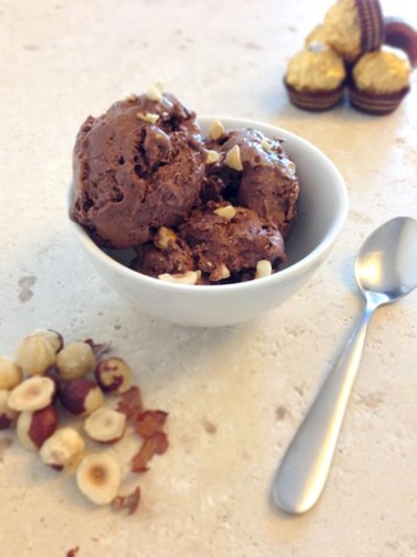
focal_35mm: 33
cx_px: 208
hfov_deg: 42.9
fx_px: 531
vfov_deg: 55.4
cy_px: 278
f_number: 2.4
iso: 160
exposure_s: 1/20
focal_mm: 4.12
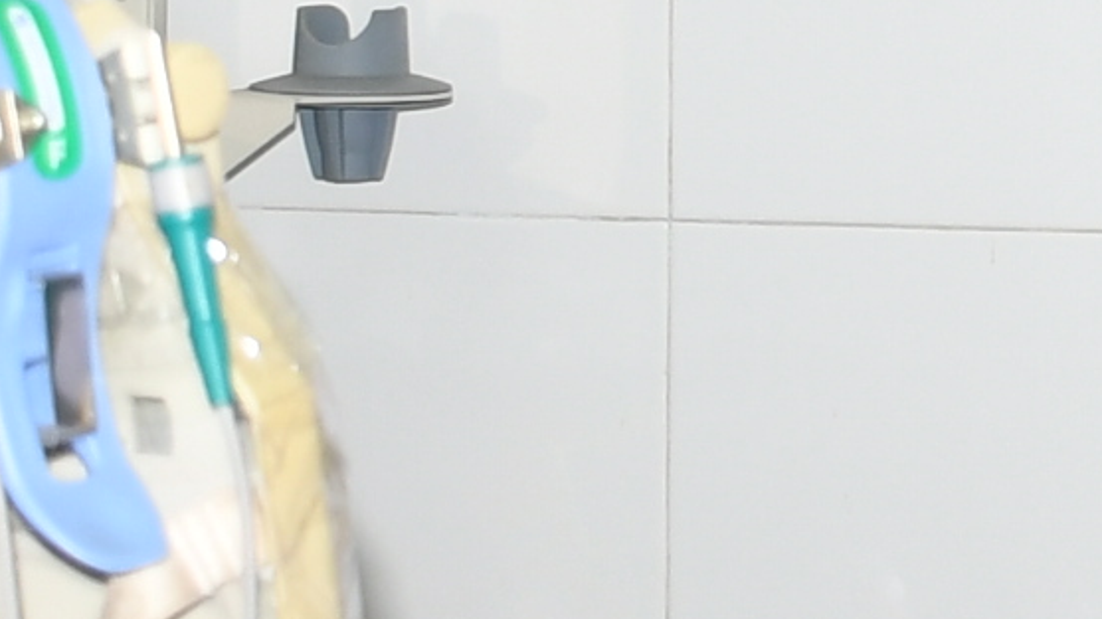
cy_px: -411
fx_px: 6193
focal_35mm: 212
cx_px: 2408
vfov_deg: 5.6
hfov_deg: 9.3
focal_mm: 18
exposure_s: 1/200
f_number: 3.5
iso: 250
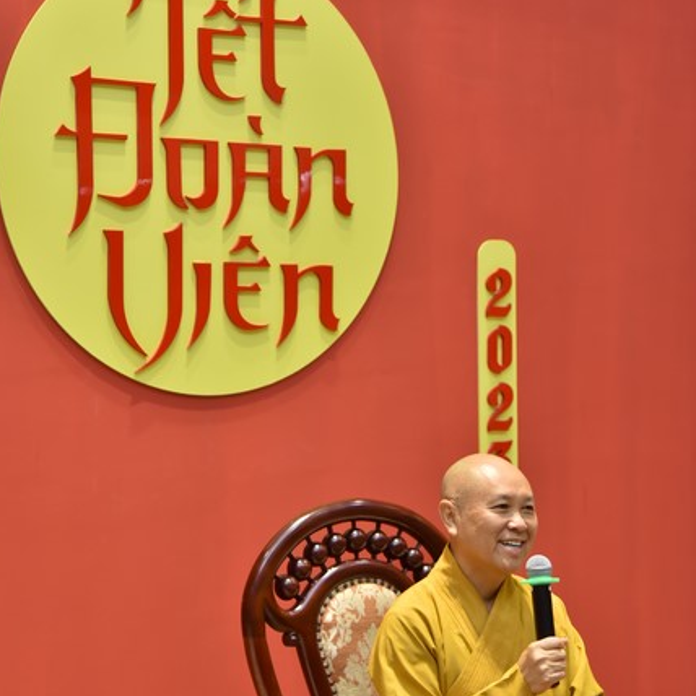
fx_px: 1911
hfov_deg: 20.6
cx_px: 346
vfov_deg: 20.6
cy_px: 343
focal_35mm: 84
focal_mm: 65
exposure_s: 1/125
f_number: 4.5
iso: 800
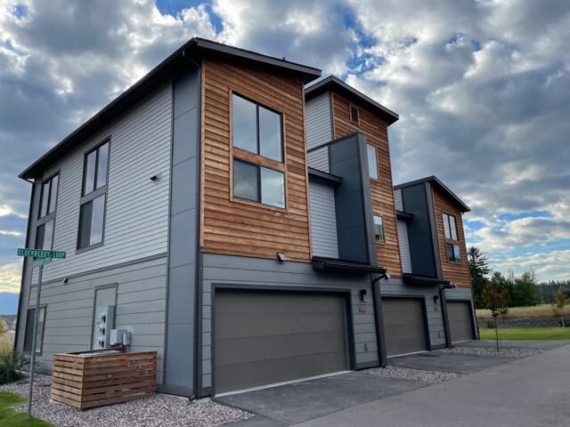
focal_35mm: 26
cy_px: 214
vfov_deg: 53.1
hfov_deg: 67.3
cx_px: 285
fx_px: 428
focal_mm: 4.2
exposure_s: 1/1416
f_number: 1.6
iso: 32
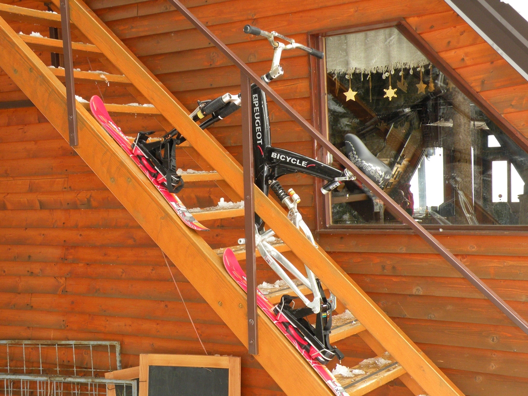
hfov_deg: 34.3
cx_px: 264
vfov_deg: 26.1
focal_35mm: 56
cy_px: 198
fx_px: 854
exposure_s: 1/161
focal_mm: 9.8
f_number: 5
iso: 200
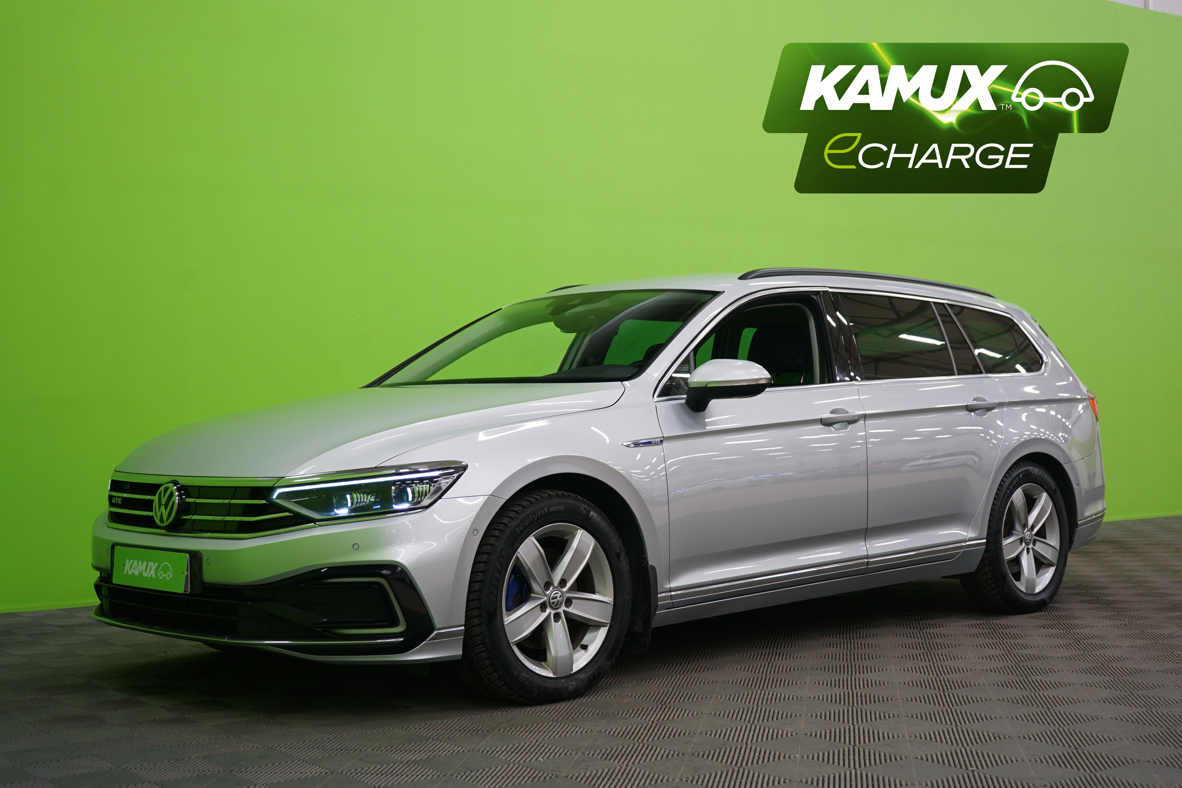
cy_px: 394
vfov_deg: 28.6
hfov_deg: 41.9
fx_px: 1543
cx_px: 591
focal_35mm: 47
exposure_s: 1/13
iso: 400
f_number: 4.5
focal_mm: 47
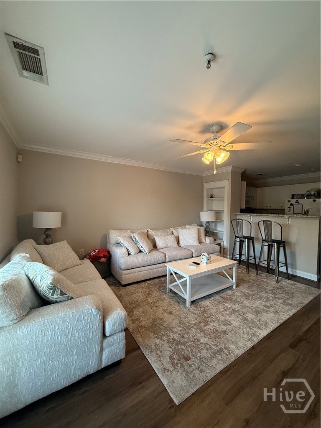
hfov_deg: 85.7
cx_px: 160
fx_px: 173
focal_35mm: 14
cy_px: 214
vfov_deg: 102.1
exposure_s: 1/60
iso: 400
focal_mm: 2.22
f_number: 2.2
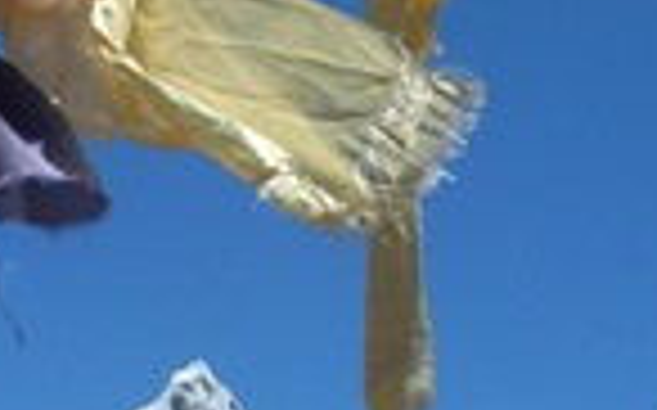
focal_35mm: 232
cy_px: 509
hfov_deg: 9.0
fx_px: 4151
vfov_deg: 5.6
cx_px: 196
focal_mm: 17
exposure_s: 1/473
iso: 64
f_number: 6.8
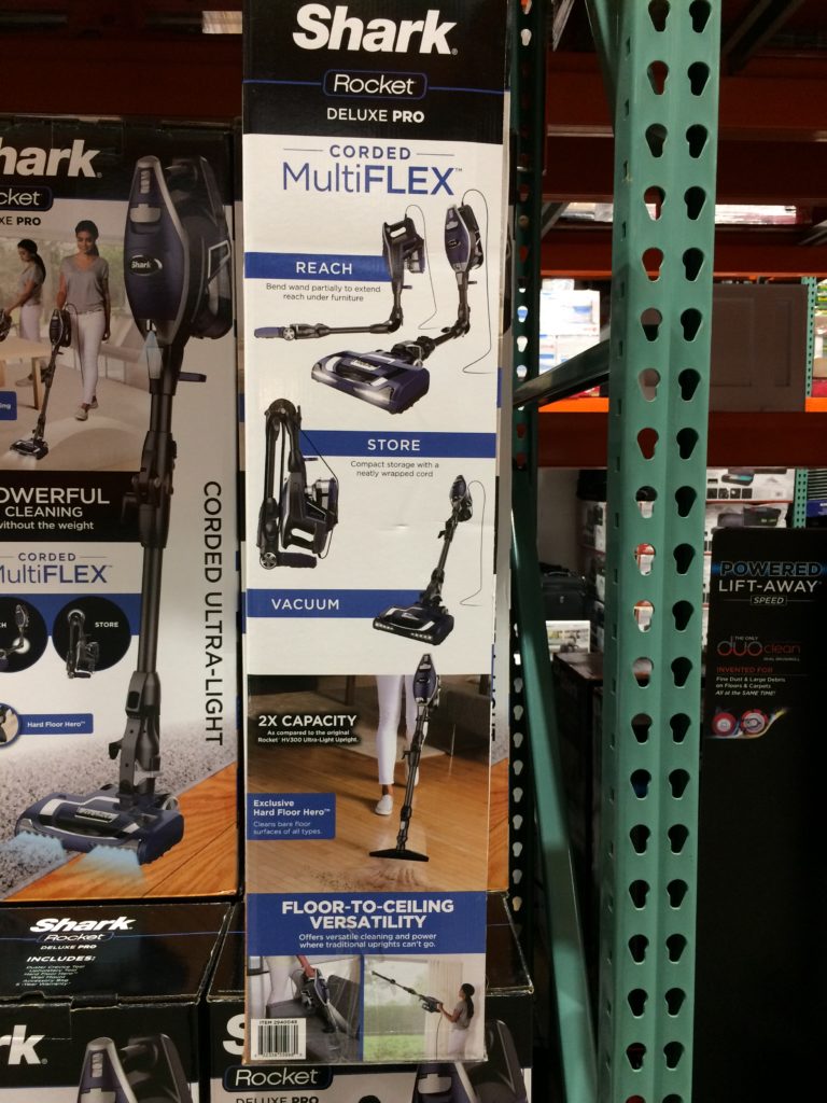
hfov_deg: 48.2
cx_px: 414
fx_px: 924
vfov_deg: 61.7
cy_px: 552
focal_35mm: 29
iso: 160
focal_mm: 4.15
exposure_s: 1/33
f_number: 2.2
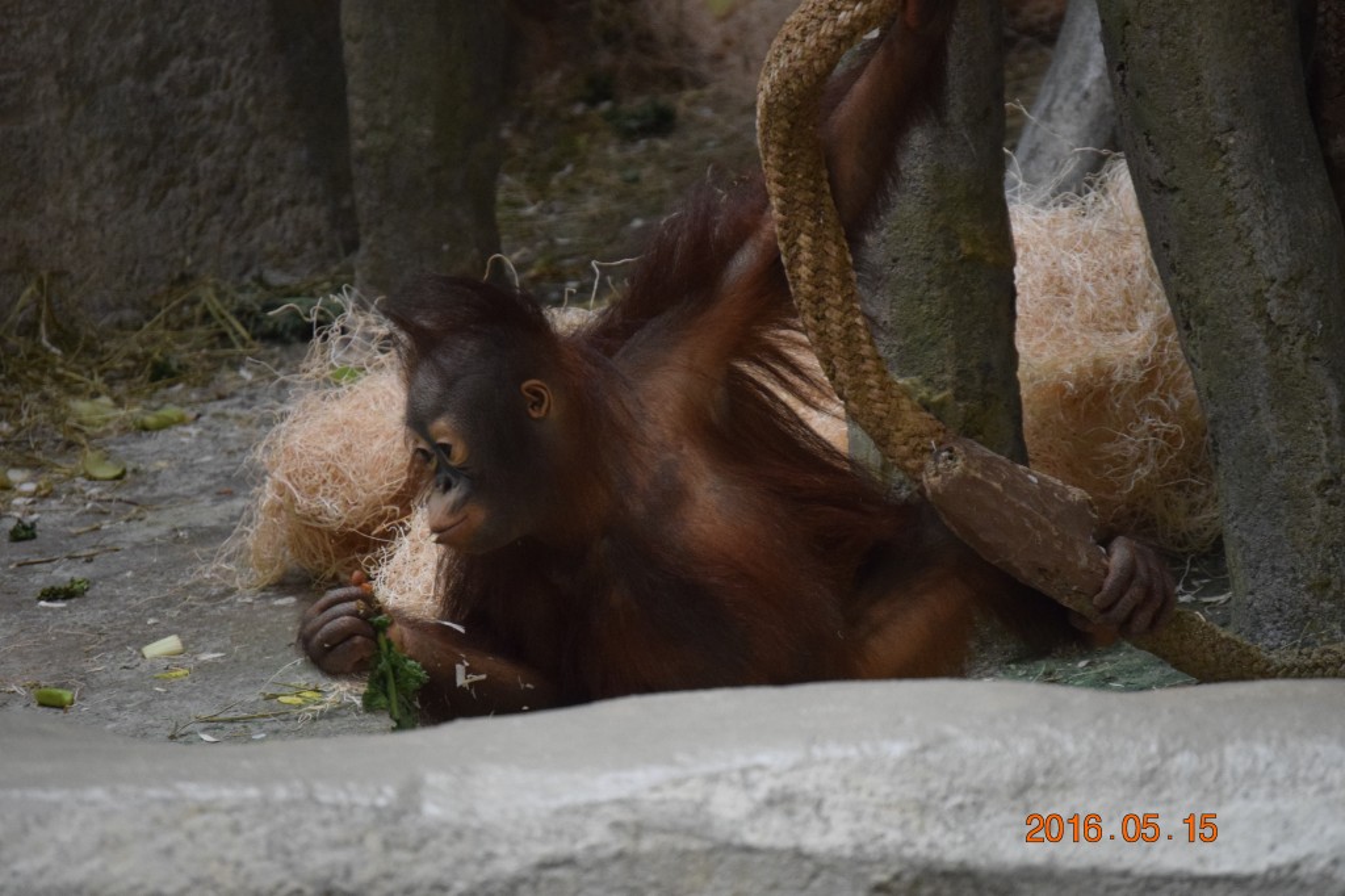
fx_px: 11204
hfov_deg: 6.9
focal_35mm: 300
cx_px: 672
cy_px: 448
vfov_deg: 4.6
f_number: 5.6
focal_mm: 200
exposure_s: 1/500
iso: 4000
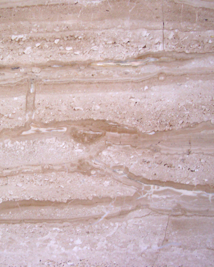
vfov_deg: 38.1
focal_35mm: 49
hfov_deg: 30.1
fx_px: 388
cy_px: 133
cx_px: 42
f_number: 2.8
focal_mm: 5.6
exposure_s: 1/30
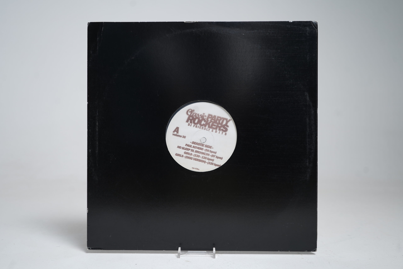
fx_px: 381
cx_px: 202
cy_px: 134
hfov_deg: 55.8
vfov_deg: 38.9
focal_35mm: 34
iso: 64
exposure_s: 1/6
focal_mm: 34
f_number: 5
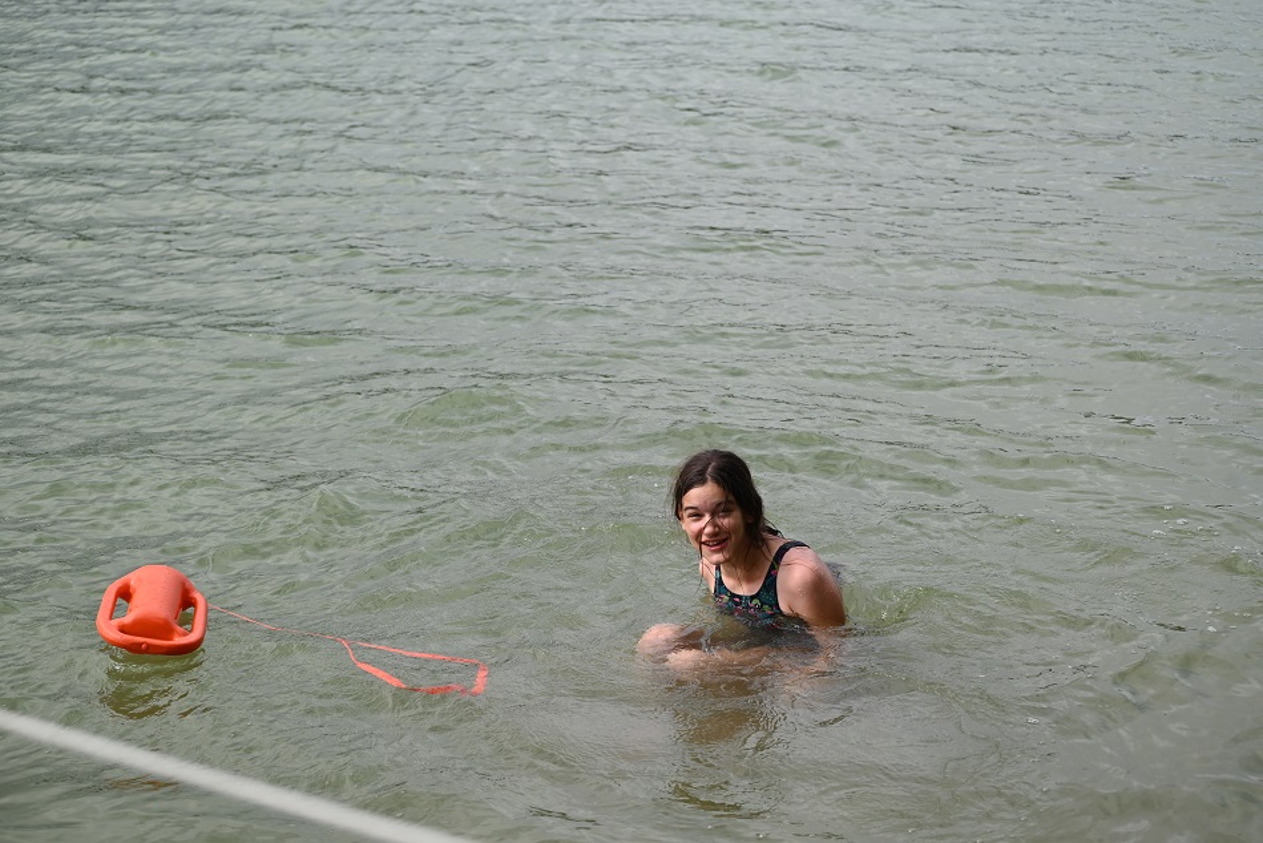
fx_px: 2456
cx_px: 632
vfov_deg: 19.5
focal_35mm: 70
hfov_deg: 28.8
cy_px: 422
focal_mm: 70
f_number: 5.6
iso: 100
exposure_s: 1/500
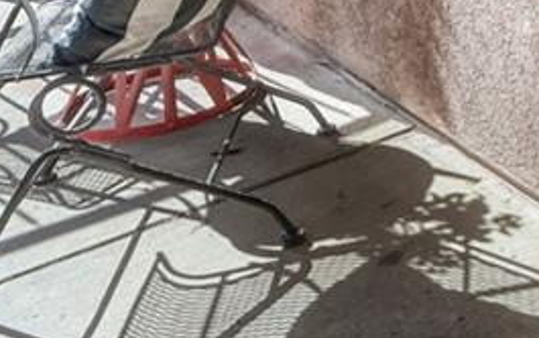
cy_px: -456
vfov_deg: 12.3
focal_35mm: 86
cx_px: 1117
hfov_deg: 16.9
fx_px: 1264
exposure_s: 1/8
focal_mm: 14
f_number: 8
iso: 200
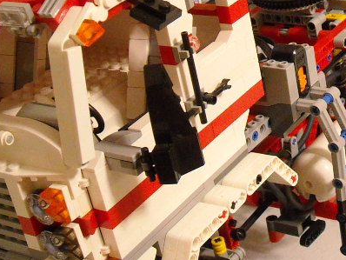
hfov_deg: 21.2
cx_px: 317
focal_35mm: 90
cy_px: 63
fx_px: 900
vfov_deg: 16.3
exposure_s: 1/31
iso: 400
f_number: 2.8
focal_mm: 5.7
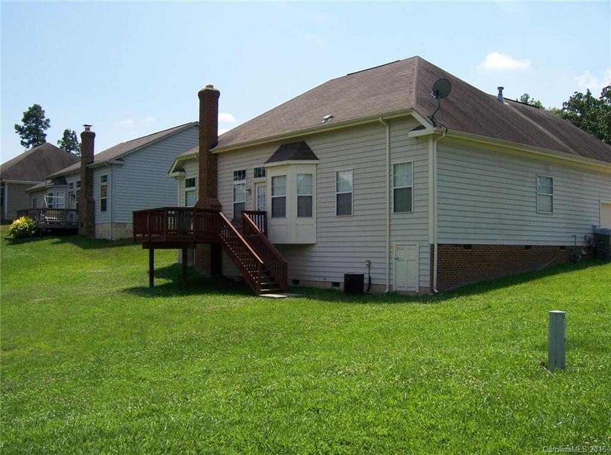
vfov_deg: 39.5
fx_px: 634
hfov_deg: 51.5
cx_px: 306
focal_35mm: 36
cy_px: 228
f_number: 4.5
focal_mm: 6
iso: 80
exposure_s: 1/500
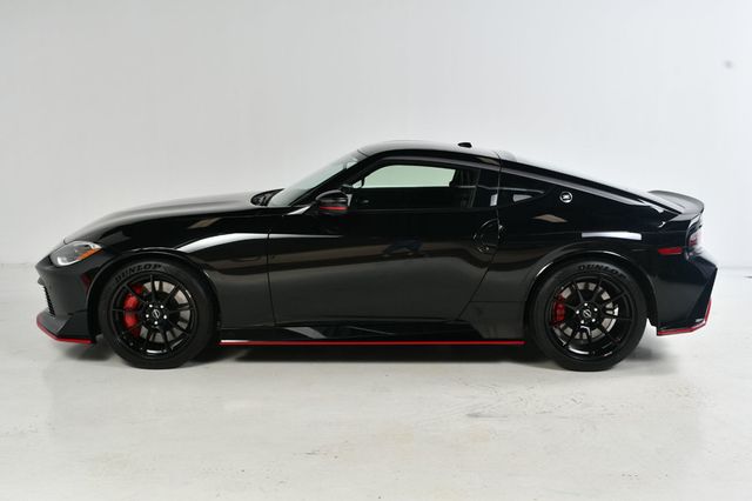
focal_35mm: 39
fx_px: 814
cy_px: 250
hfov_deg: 49.6
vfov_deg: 34.2
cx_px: 376
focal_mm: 26
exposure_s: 1/160
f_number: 10
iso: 100
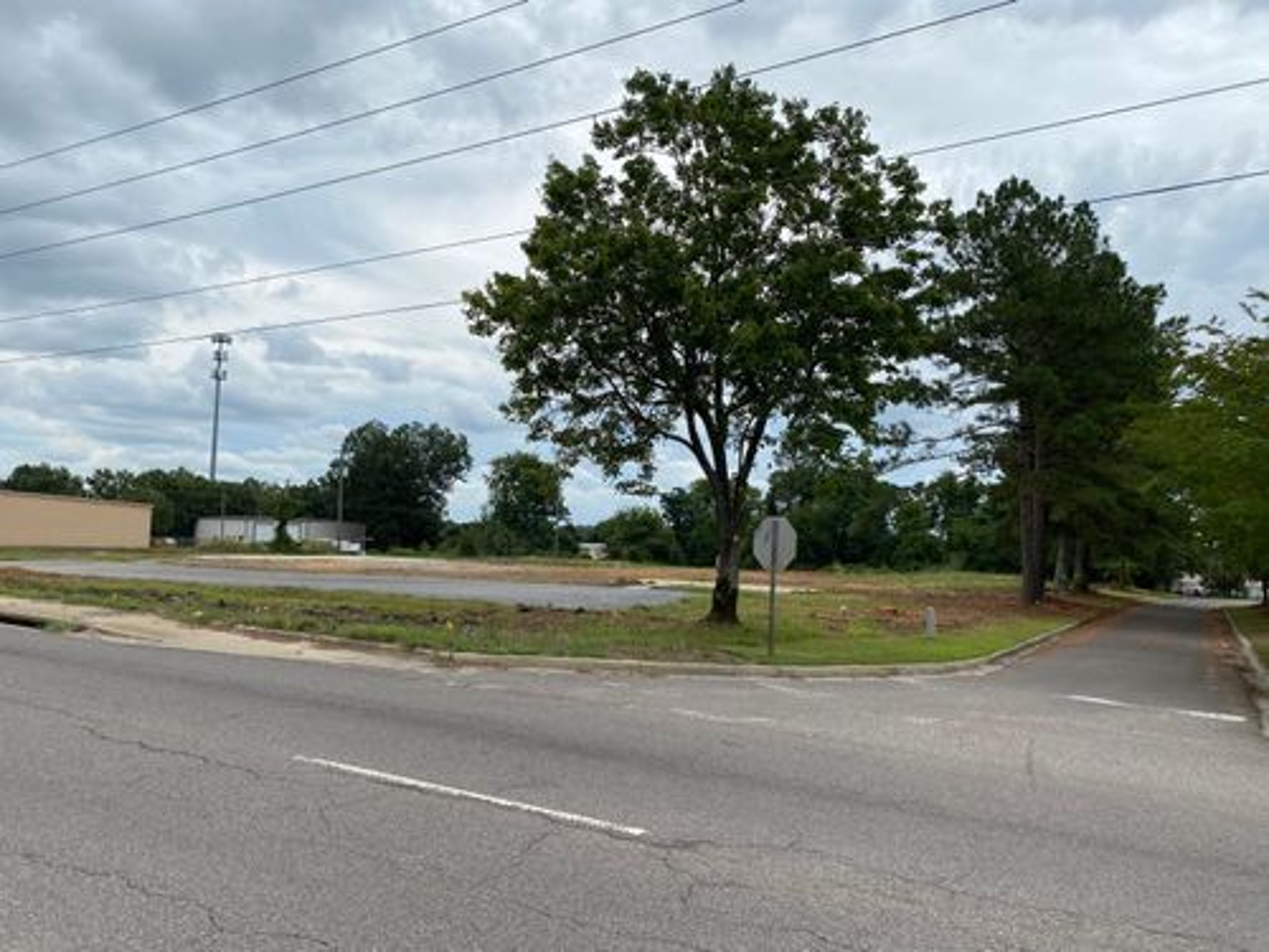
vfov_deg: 53.1
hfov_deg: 67.3
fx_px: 953
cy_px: 476
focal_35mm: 26
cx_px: 634
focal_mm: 4.25
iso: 32
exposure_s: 1/3401
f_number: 1.8
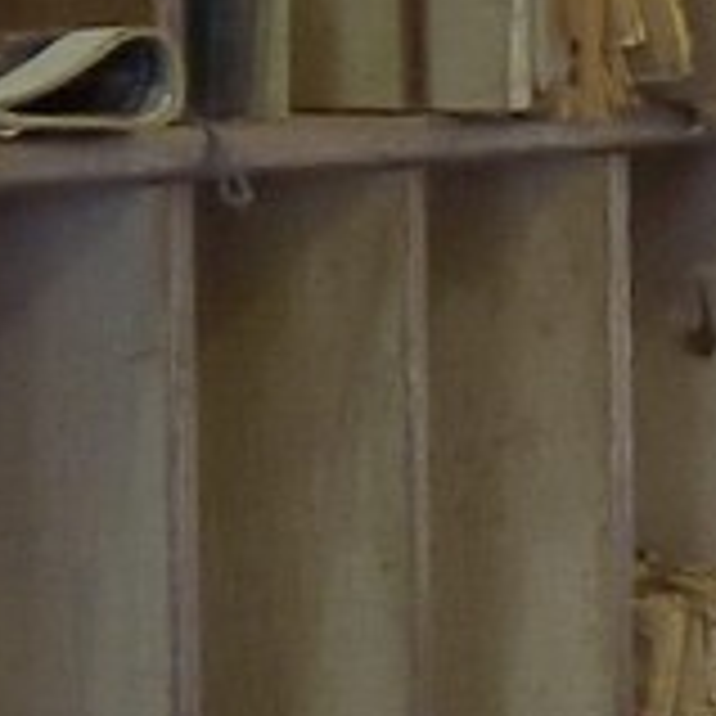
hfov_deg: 5.3
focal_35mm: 274
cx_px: 3197
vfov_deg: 6.4
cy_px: 405
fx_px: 6412
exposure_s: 1/40
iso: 3200
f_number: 8
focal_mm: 32
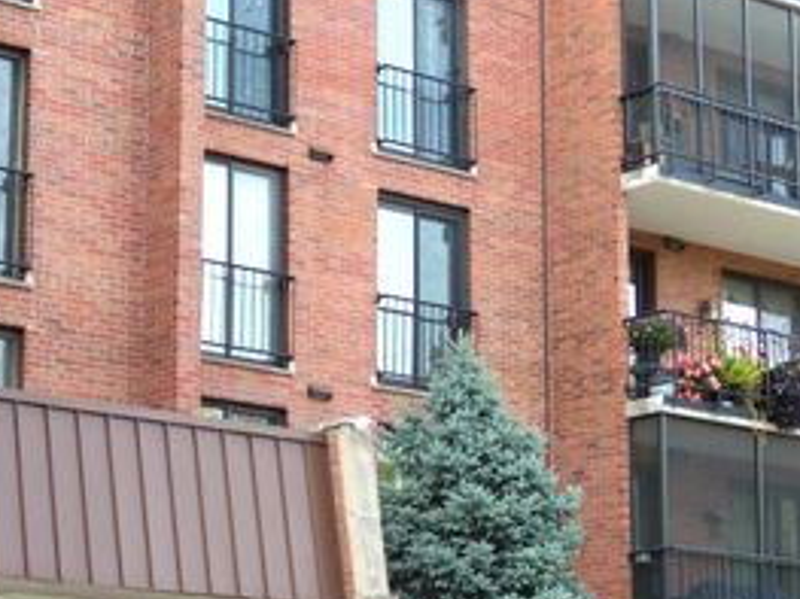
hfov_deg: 20.4
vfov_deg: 15.4
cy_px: 482
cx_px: 131
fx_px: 2195
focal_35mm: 95
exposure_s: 1/125
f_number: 3.8
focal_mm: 8.8
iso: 80
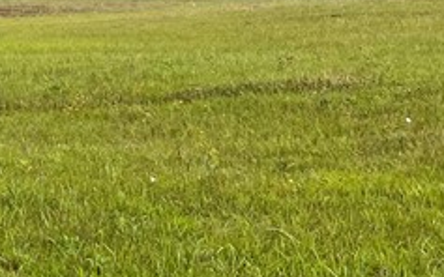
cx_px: -375
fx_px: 1440
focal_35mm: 119
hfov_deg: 15.0
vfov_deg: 10.8
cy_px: -75
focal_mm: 5.7
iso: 50
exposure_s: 1/2762
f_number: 1.5
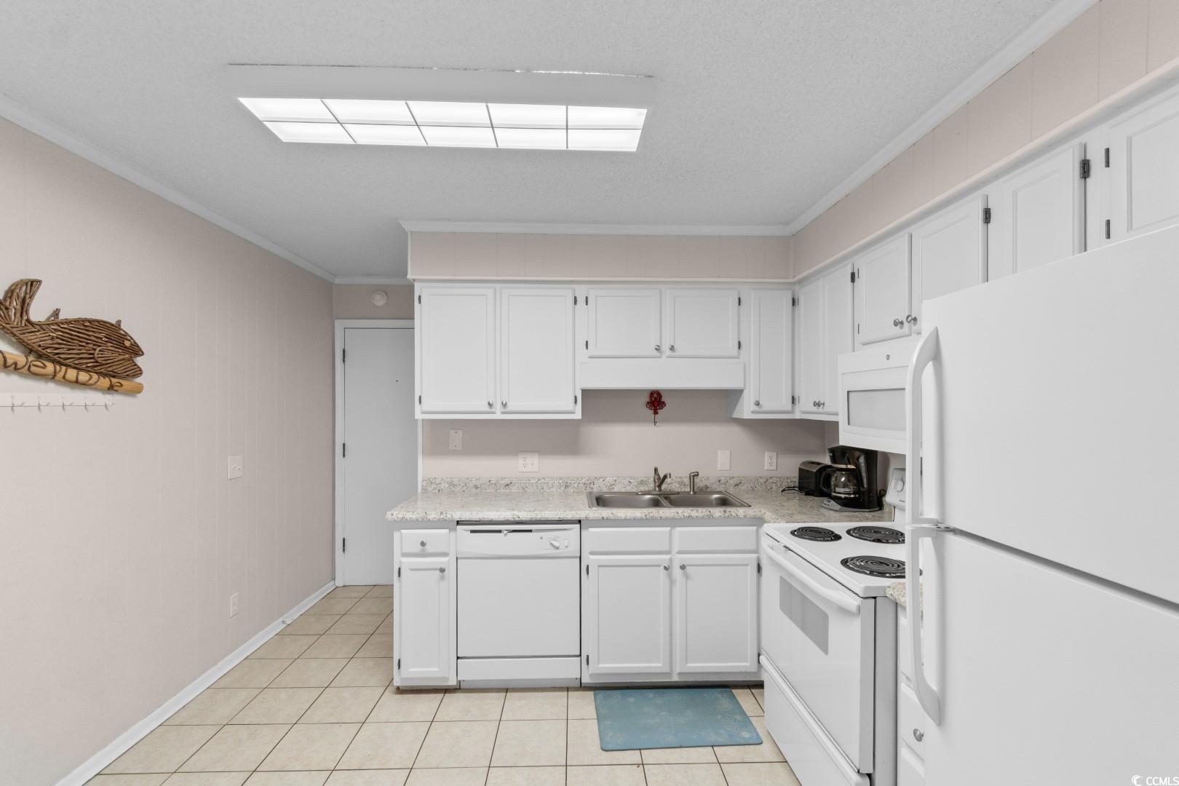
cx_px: 590
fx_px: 491
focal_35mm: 15
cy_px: 393
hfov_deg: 100.4
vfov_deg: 77.3
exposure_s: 1/1.25
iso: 100
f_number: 4.5
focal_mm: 10
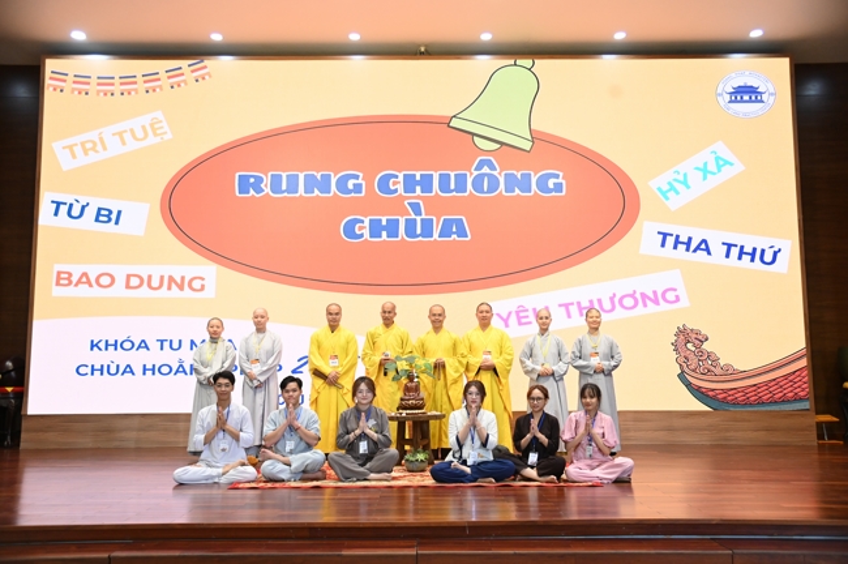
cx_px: 424
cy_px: 282
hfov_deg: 55.8
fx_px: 800
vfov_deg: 38.8
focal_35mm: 34
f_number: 4
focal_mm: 34
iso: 4000
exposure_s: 1/320
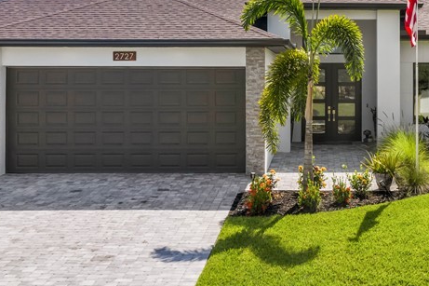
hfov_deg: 29.9
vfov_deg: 20.5
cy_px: 100
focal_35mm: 66
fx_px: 786
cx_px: 335
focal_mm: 10.26
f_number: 4
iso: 100
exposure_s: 1/80
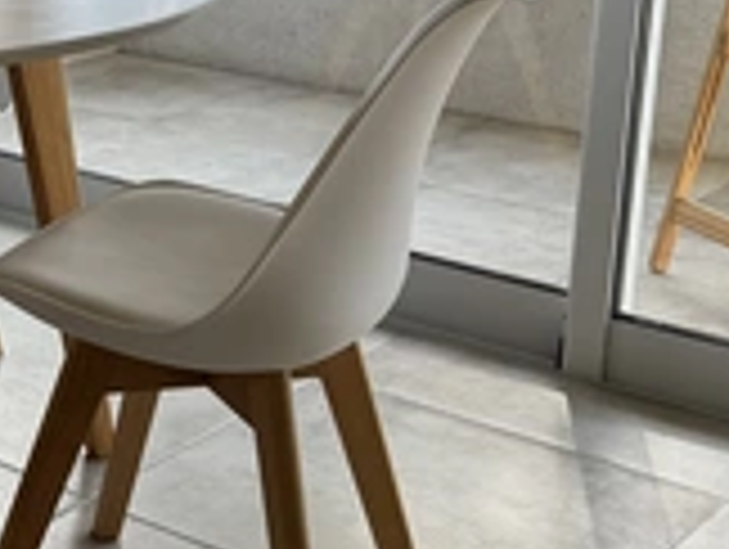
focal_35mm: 65
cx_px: -166
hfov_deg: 26.2
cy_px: 81
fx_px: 1371
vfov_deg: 22.2
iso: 80
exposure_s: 1/535
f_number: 1.78
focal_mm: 6.76
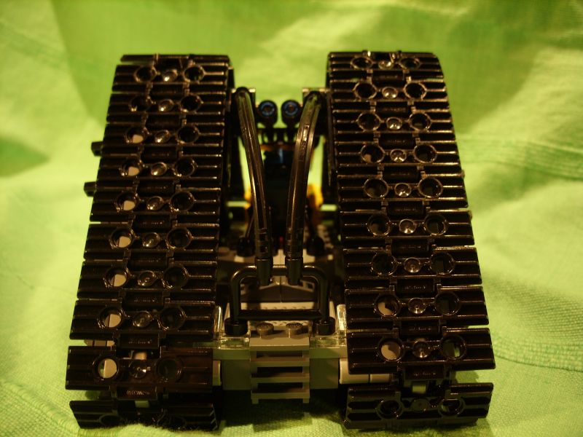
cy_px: 218
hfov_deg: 49.0
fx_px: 640
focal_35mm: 38
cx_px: 292
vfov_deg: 37.7
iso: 100
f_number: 2.8
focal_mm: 7.8
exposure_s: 1/8
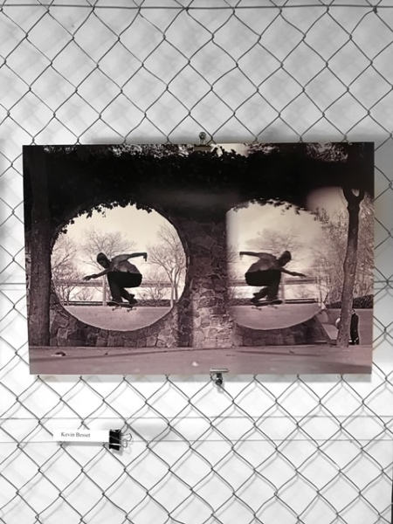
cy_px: 262
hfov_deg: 49.7
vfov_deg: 63.4
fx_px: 424
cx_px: 196
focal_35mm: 28
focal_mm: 3.99
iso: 50
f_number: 1.8
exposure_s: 1/17
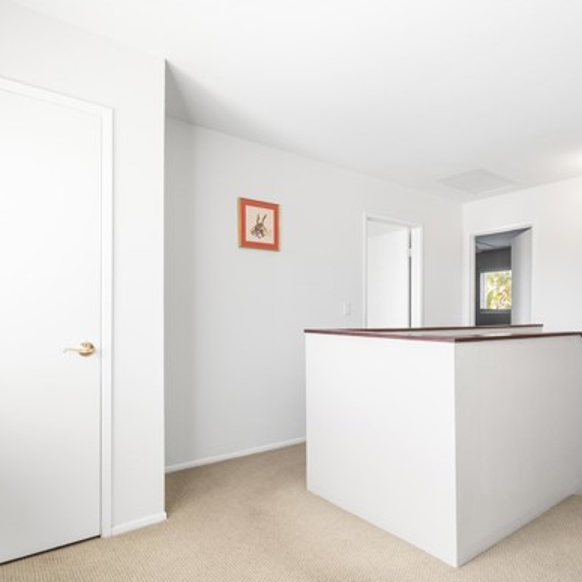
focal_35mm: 21
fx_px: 399
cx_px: 368
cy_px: 309
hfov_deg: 70.8
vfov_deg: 72.1
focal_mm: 10
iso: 100
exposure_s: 1/5
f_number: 7.1
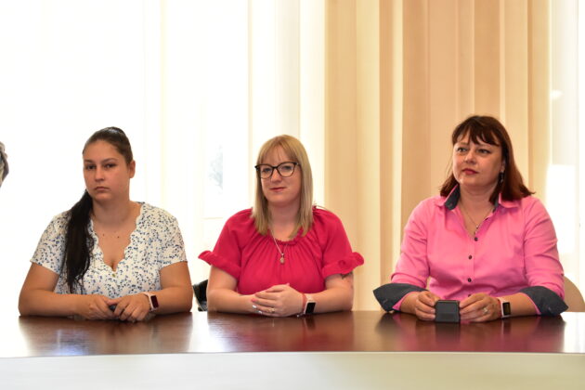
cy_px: 195
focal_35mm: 69
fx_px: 1121
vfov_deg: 19.7
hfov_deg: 29.2
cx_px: 292
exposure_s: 1/160
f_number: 5.3
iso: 1600
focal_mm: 46
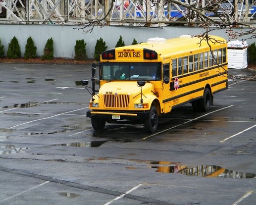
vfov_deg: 12.1
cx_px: 147
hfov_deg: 15.0
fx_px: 970
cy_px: 99
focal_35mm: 128
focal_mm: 20.1
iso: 80
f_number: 4.7
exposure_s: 1/125
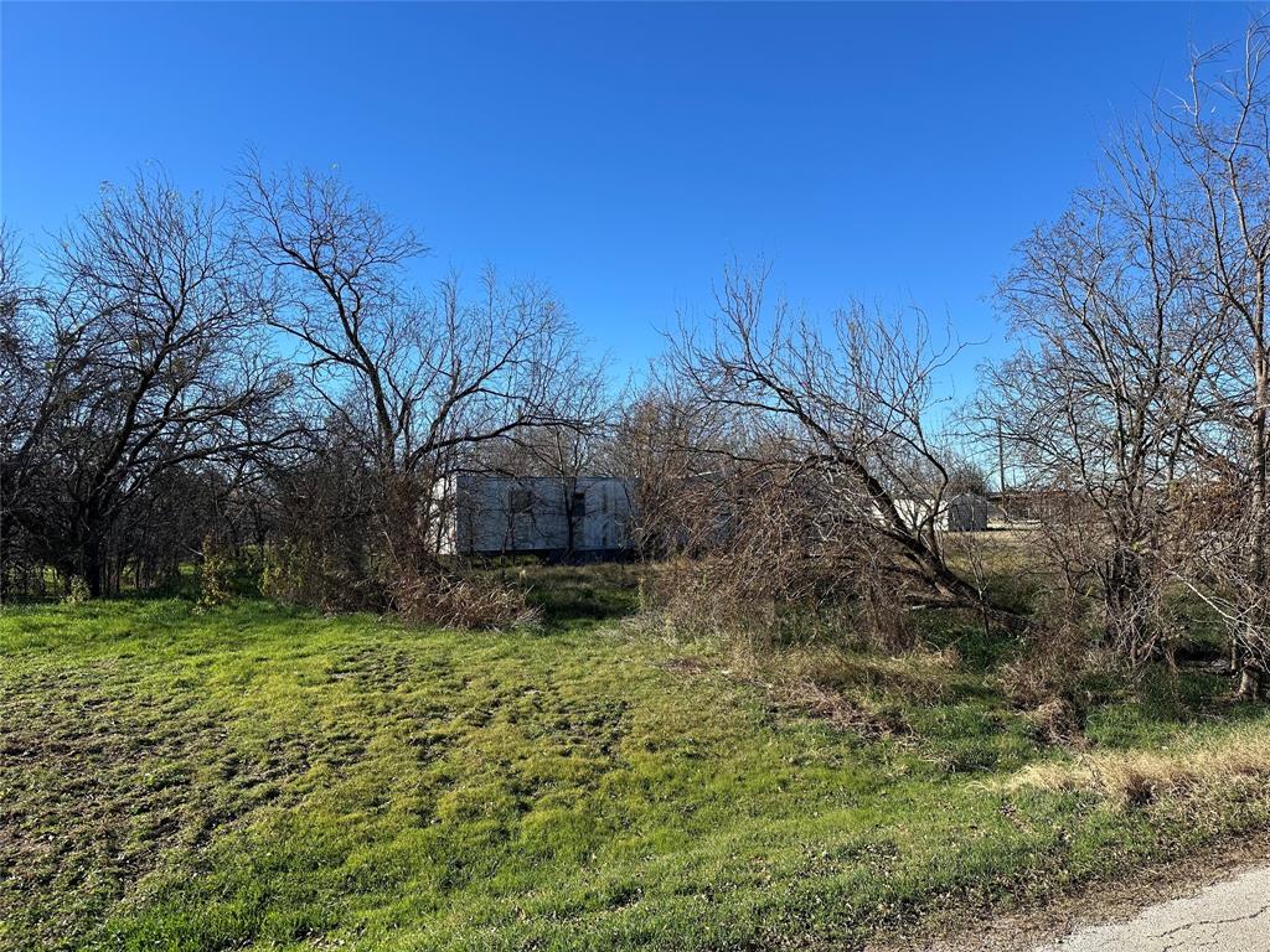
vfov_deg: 56.8
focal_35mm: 24
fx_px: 881
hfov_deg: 71.6
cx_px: 635
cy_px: 476
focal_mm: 6.86
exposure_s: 1/2967
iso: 80
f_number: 1.78
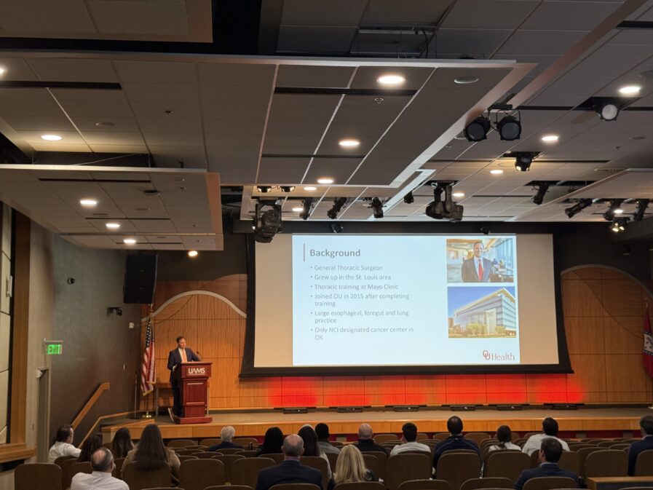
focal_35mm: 48
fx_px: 906
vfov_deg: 30.3
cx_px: 326
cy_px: 245
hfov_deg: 39.7
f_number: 1.8
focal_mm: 6.8
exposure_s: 1/60
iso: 64
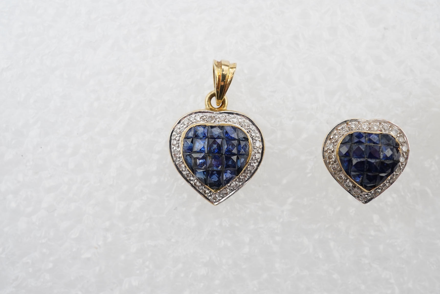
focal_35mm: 45
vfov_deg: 29.9
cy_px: 147
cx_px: 220
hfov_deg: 43.6
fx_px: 550
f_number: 16
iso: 800
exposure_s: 1/125
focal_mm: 30
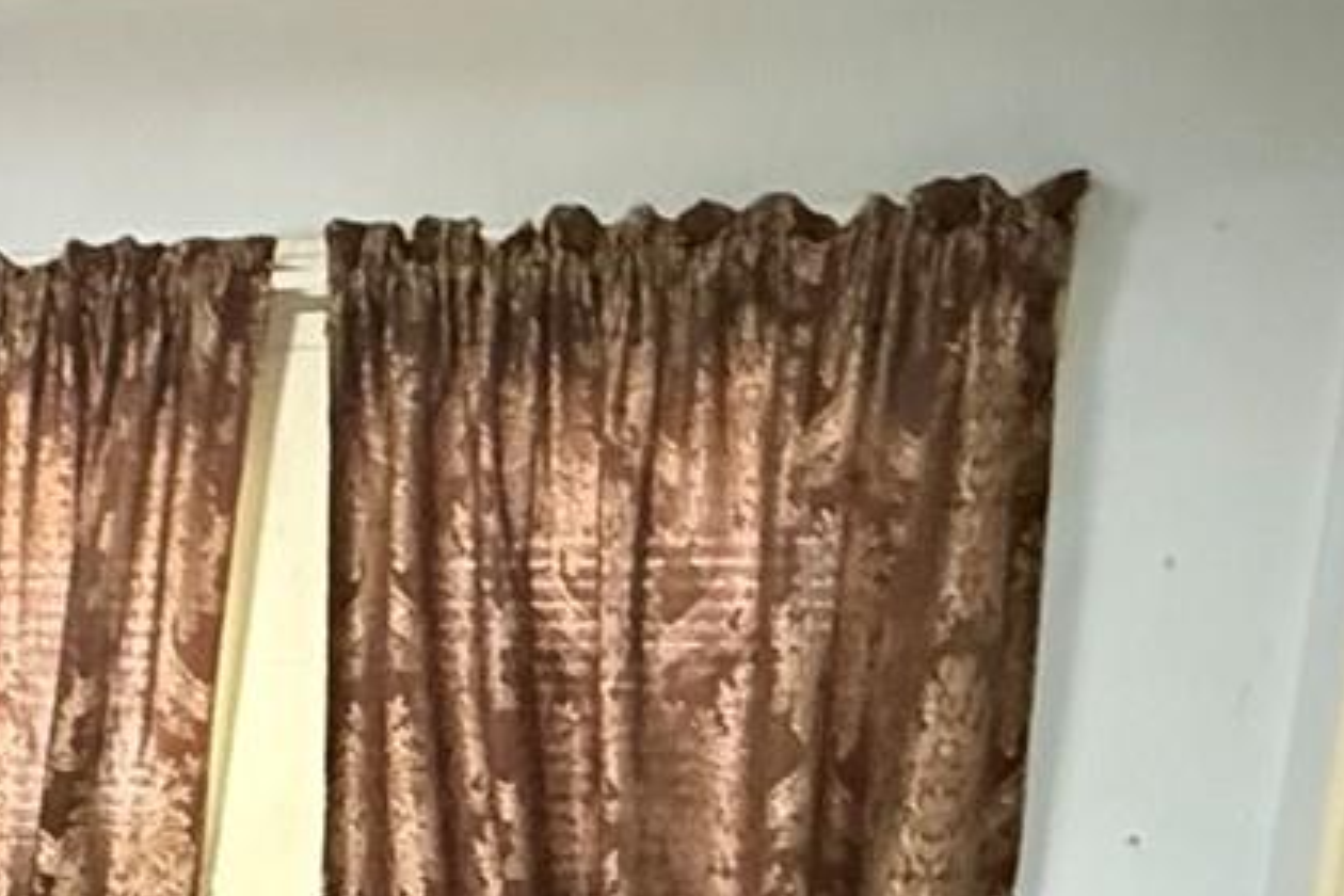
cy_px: 1469
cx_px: -432
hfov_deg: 24.6
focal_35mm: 71
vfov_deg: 16.8
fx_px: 2650
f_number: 2.2
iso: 1000
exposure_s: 1/40
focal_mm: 2.22
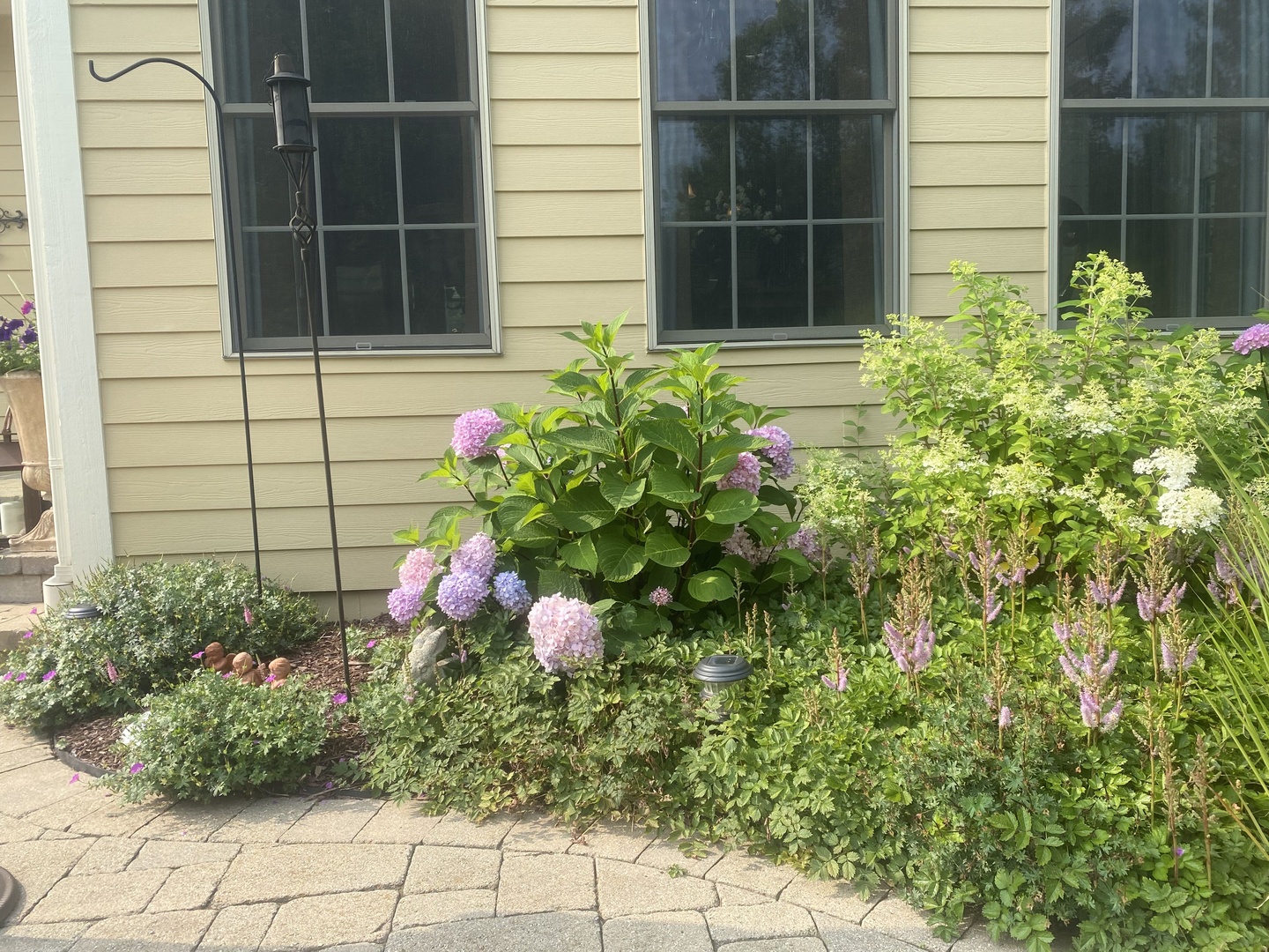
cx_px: 634
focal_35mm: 26
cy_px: 476
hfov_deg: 67.3
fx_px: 953
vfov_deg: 53.1
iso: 32
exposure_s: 1/942
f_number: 1.8
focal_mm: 4.25
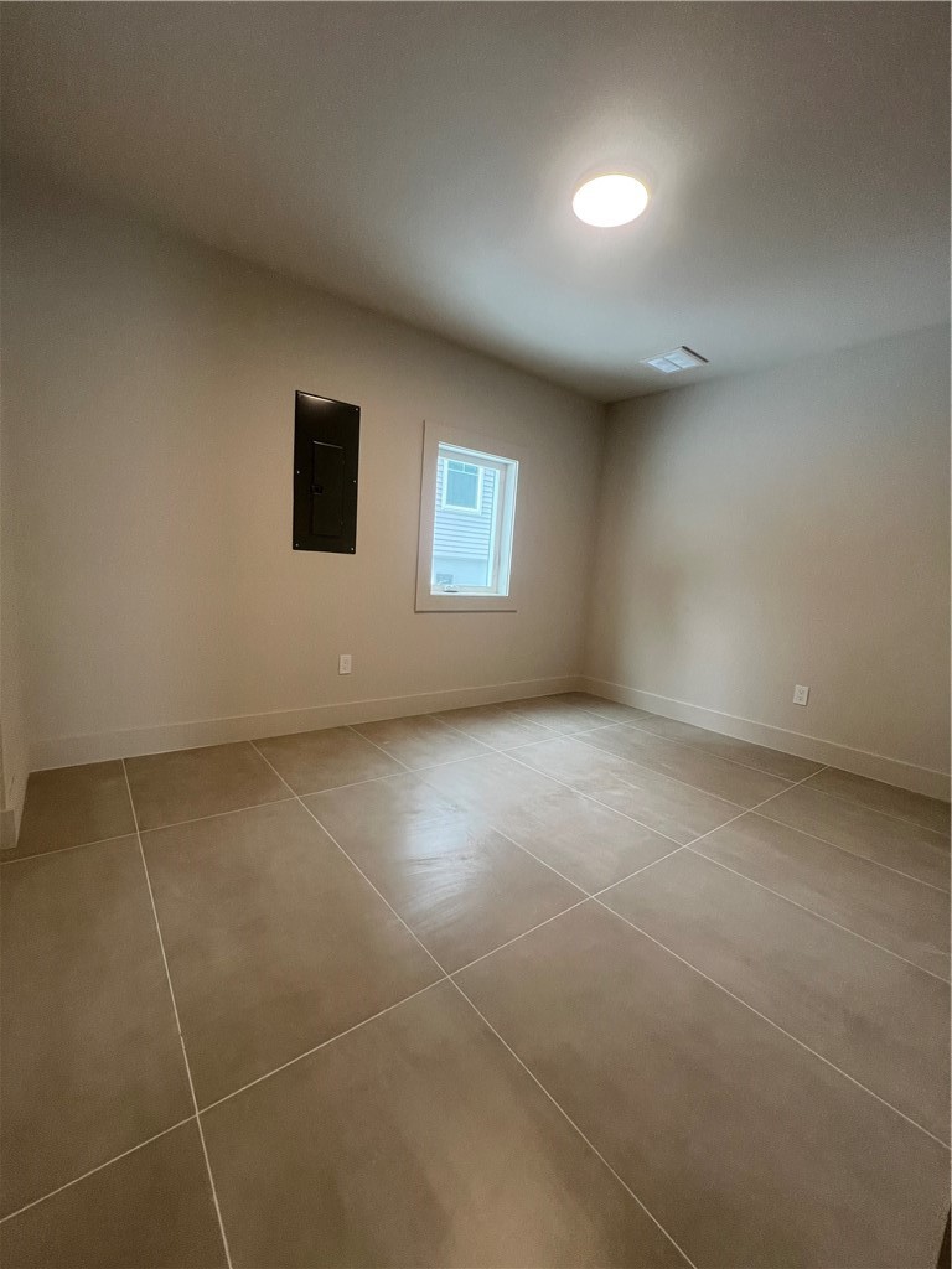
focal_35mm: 13
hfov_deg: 89.9
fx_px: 477
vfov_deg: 106.2
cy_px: 634
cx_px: 476
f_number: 1.8
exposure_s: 1/120
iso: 160
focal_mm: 1.57
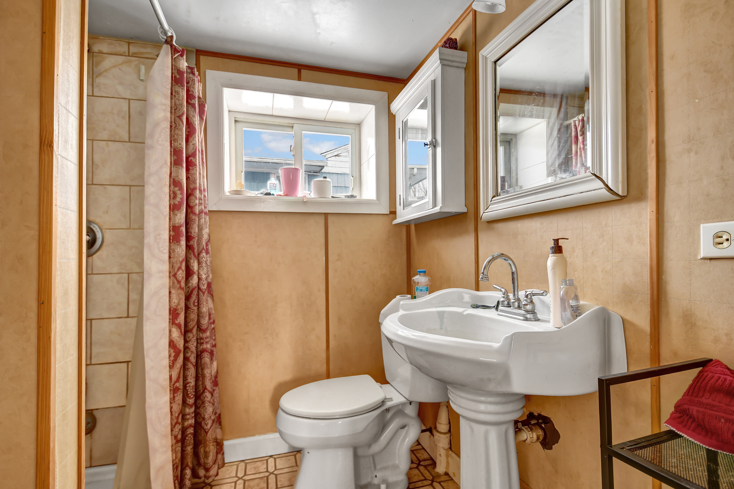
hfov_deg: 100.4
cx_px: 367
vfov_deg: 77.3
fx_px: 306
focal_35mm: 15
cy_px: 244
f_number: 3.5
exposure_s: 1/40
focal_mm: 10
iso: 200
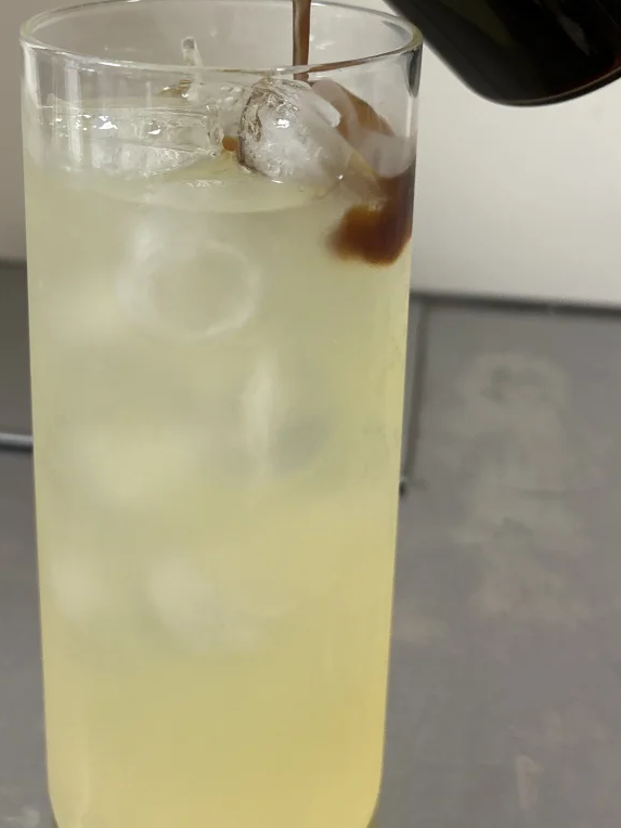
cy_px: 164
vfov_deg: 37.5
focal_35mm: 49
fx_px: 1172
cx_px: 271
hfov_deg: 29.6
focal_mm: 5.96
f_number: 1.6
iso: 200
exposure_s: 1/50
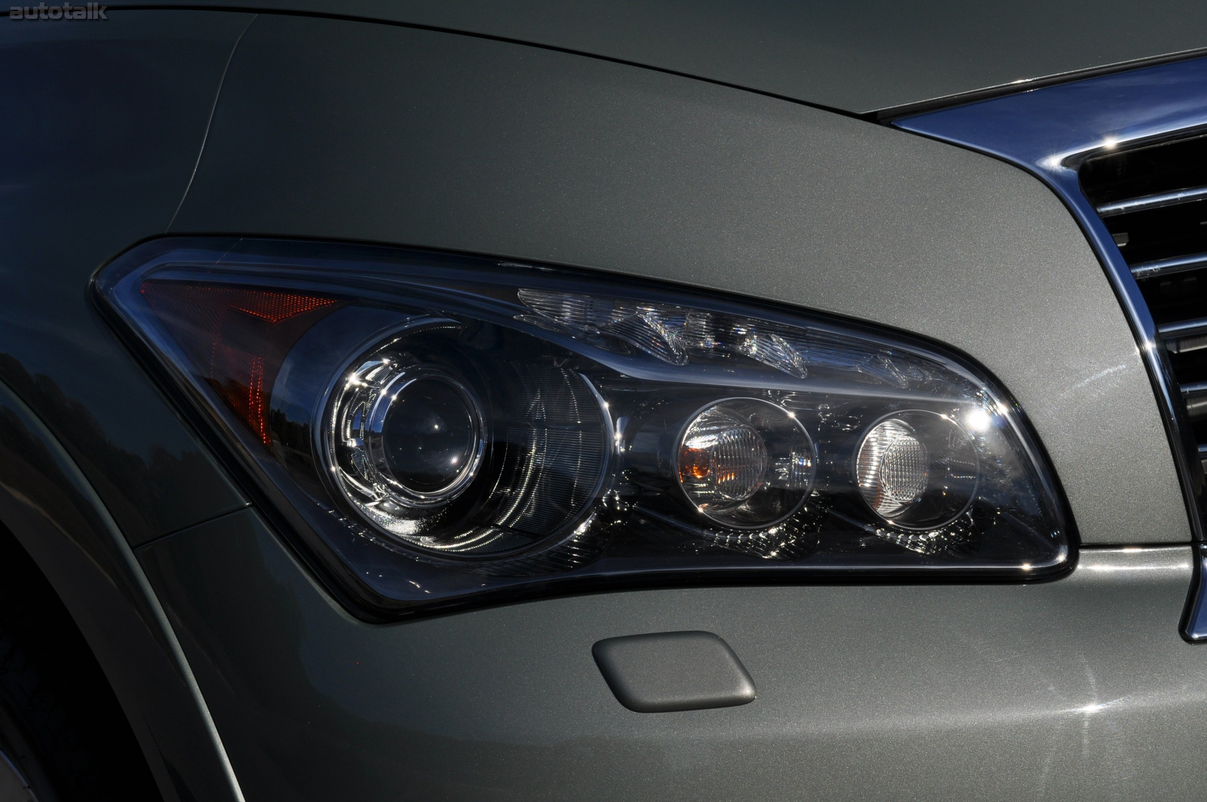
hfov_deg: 31.9
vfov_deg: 21.5
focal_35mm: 63
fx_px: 2110
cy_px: 401
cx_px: 604
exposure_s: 1/800
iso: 200
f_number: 13
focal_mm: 42
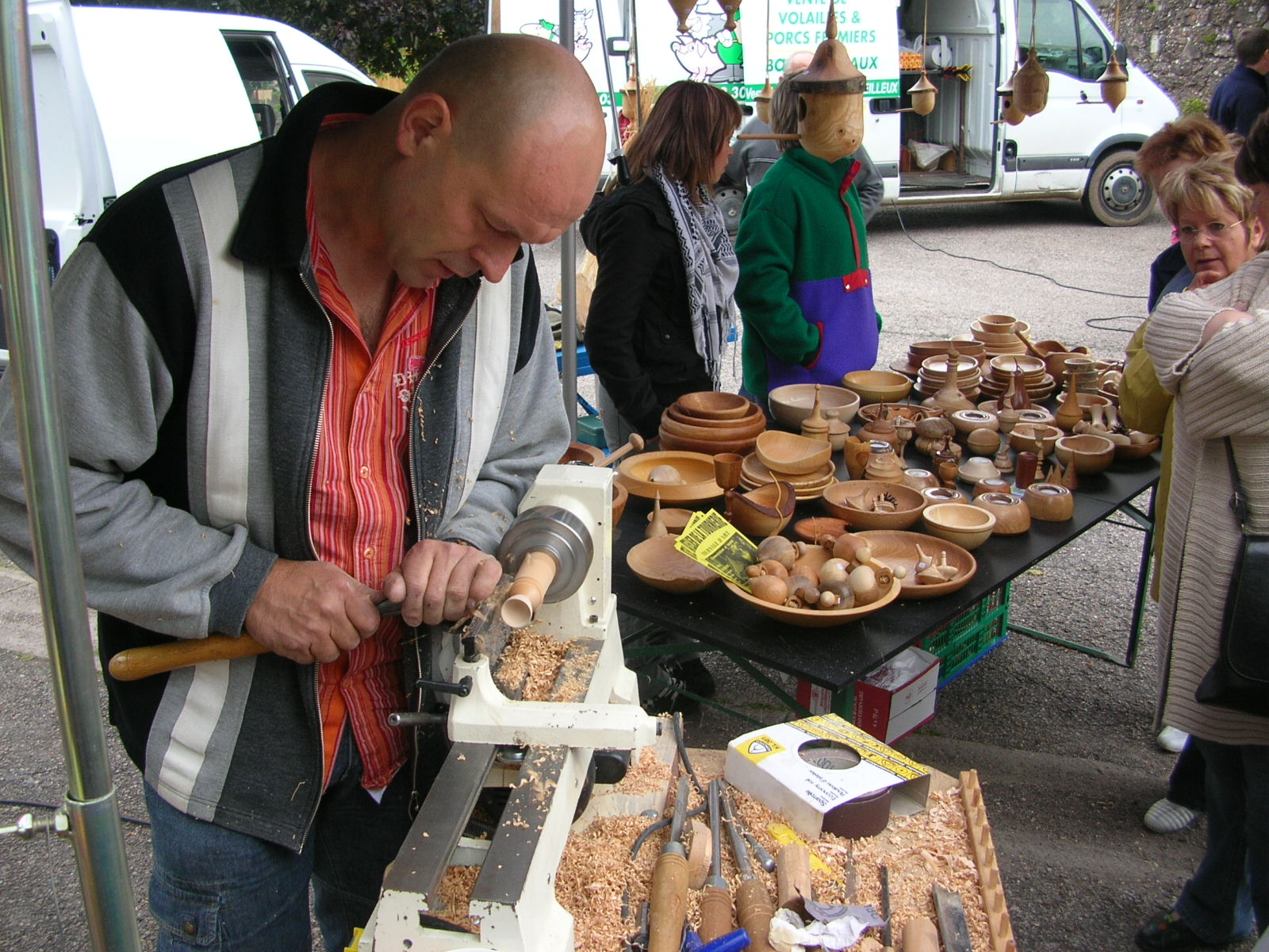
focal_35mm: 35
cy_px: 476
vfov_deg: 40.7
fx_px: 1283
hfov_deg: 52.6
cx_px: 634
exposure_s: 1/43.4
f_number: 2.8
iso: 50
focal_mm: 5.8
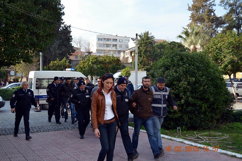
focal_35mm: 44
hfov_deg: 45.0
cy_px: 80
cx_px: 121
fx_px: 292
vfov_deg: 30.7
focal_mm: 29
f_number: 4.5
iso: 500
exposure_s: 1/1000
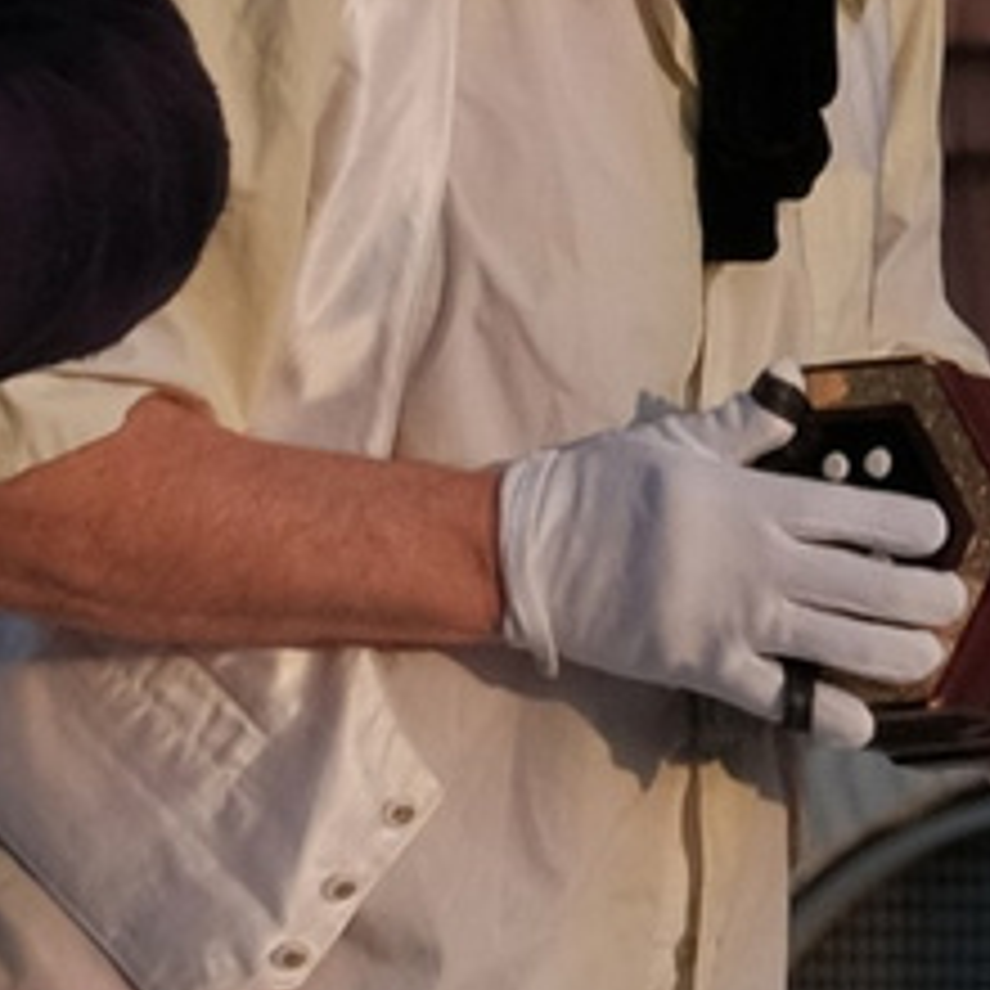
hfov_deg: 2.1
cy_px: 331
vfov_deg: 2.1
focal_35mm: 822
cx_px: -2200
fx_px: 26597
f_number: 5.6
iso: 200
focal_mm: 55
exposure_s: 1/600
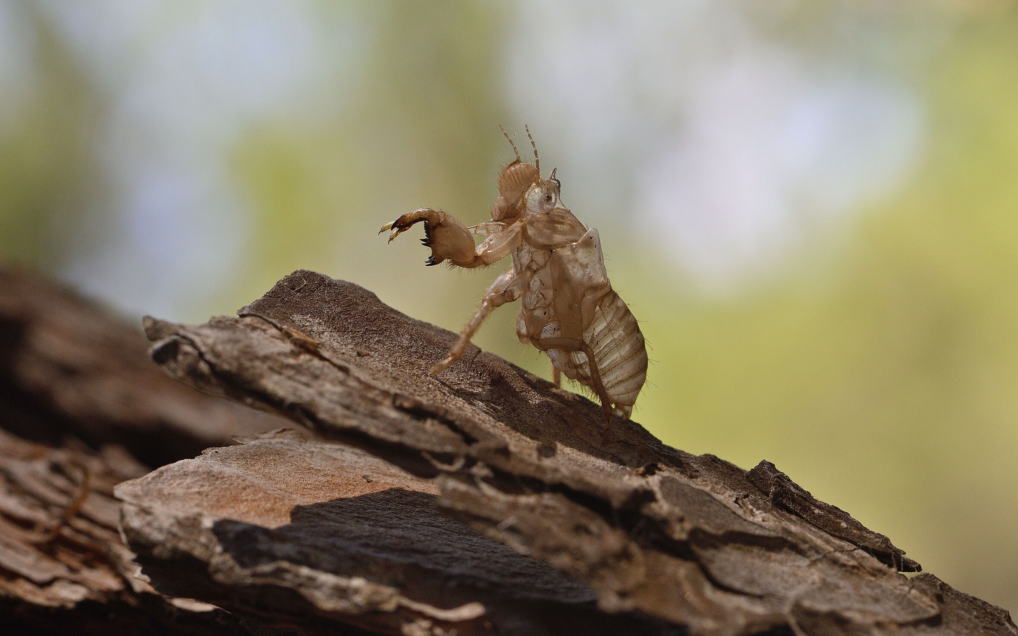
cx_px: 503
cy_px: 336
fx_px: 2580
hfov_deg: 22.3
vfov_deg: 14.1
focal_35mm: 93
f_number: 10
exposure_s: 1/320
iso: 400
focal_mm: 60
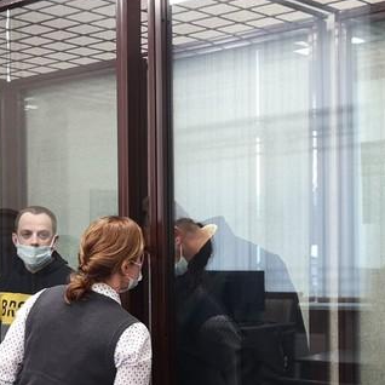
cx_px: 75
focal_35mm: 75
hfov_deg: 22.7
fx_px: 944
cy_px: 282
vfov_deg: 22.9
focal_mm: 3.95
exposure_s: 1/100
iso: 320
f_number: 1.8
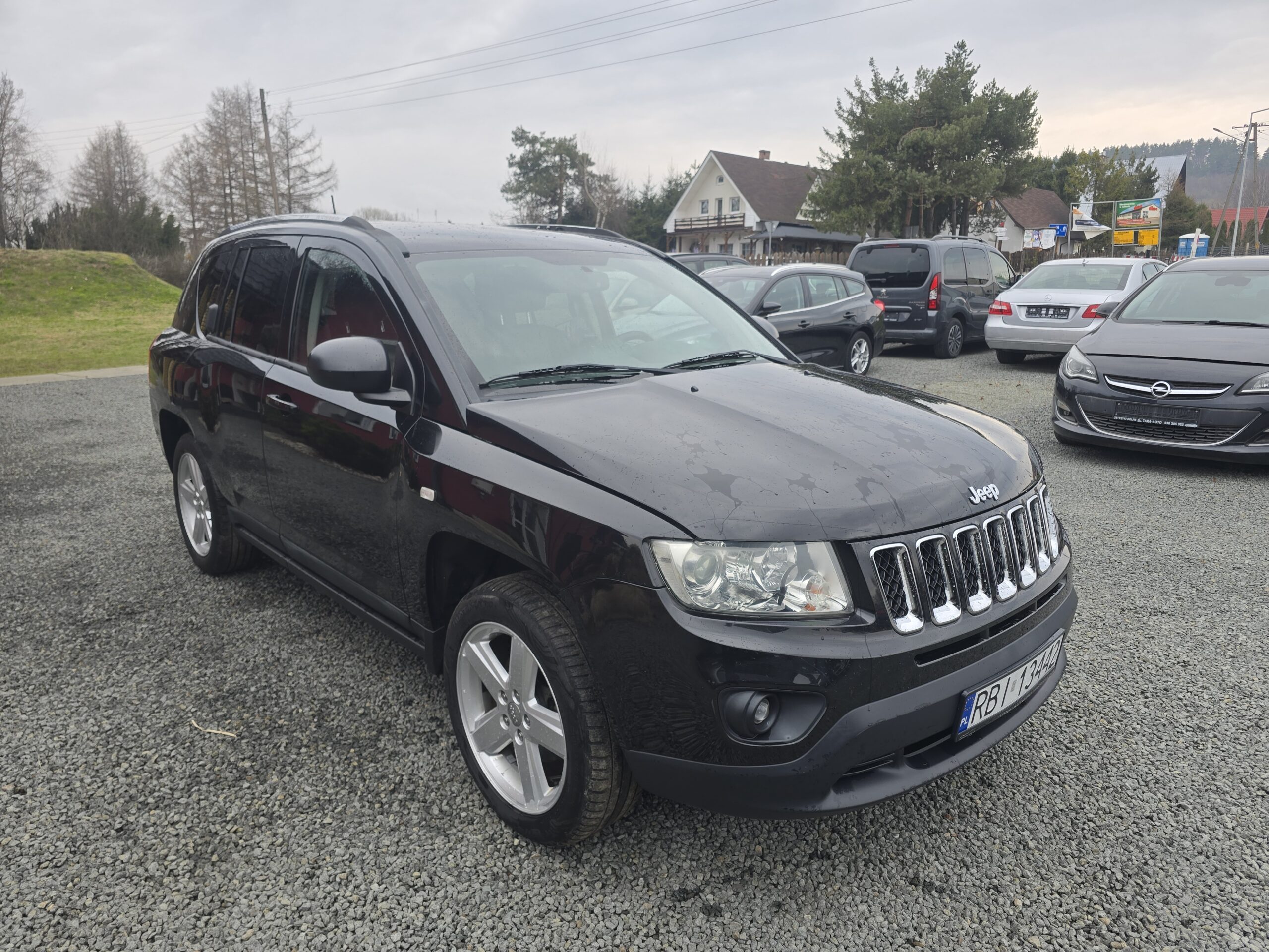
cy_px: 476
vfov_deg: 58.9
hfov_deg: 73.9
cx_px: 634
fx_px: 843
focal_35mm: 23
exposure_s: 1/180
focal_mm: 6.3
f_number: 1.7
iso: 20
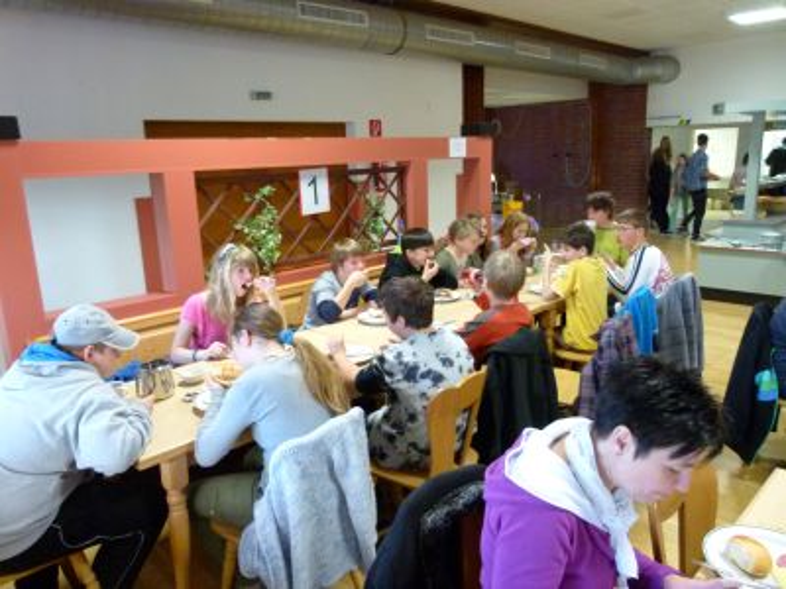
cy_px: 294
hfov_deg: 69.4
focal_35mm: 25
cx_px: 393
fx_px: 568
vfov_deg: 54.9
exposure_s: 1/15
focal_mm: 4.5
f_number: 2.8
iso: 400
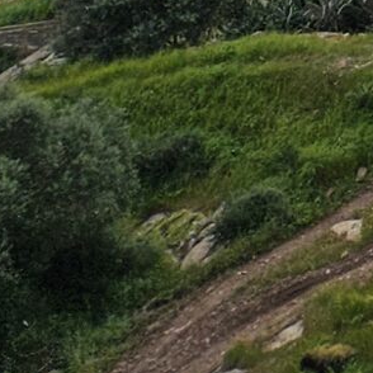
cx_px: 1429
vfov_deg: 8.1
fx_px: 2158
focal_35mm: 177
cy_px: -827
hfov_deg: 7.4
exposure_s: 1/2436
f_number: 1.8
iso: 25
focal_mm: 5.4
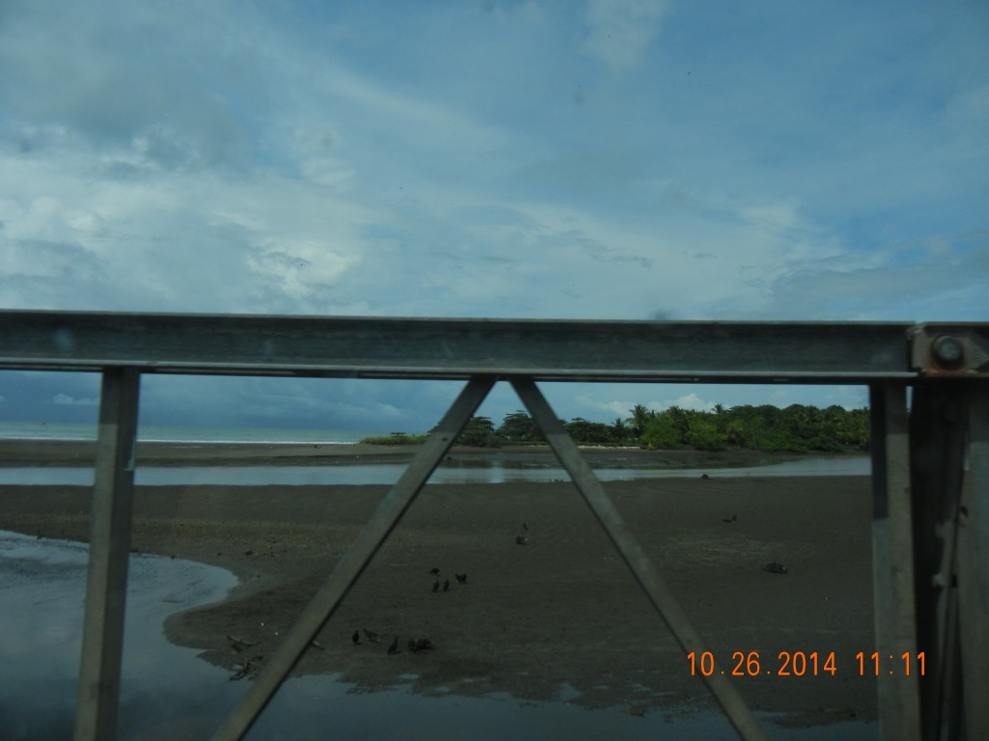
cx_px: 494
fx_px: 857
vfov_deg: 46.8
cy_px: 370
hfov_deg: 60.0
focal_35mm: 30
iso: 160
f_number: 7
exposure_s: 1/1179
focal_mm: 5.4
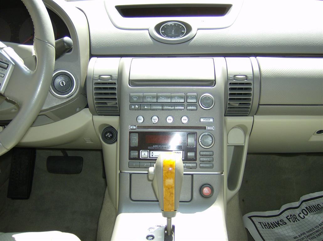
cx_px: 162
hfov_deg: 51.4
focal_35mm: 36
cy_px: 120
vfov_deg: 39.5
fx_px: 335
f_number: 2.8
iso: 100
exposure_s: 1/215
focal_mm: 6
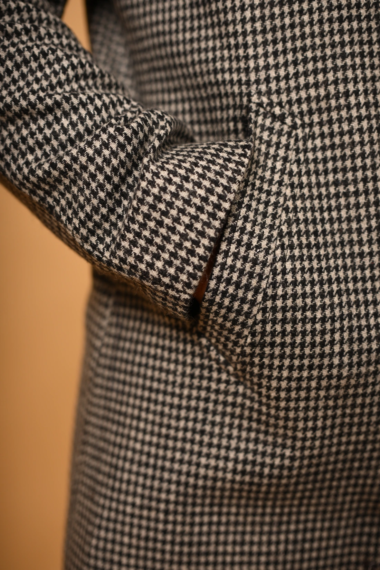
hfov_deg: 27.0
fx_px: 792
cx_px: 190
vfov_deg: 39.6
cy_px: 285
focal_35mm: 50
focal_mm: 50
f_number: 2.2
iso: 160
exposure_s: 1/1000
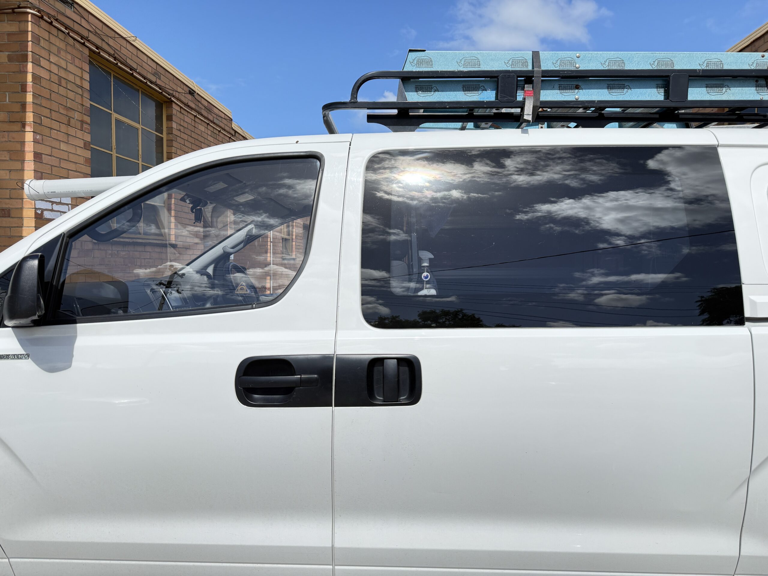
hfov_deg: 71.6
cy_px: 288
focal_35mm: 24
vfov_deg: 56.8
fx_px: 532
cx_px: 384
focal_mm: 6.76
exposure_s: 1/4975
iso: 100
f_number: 1.78
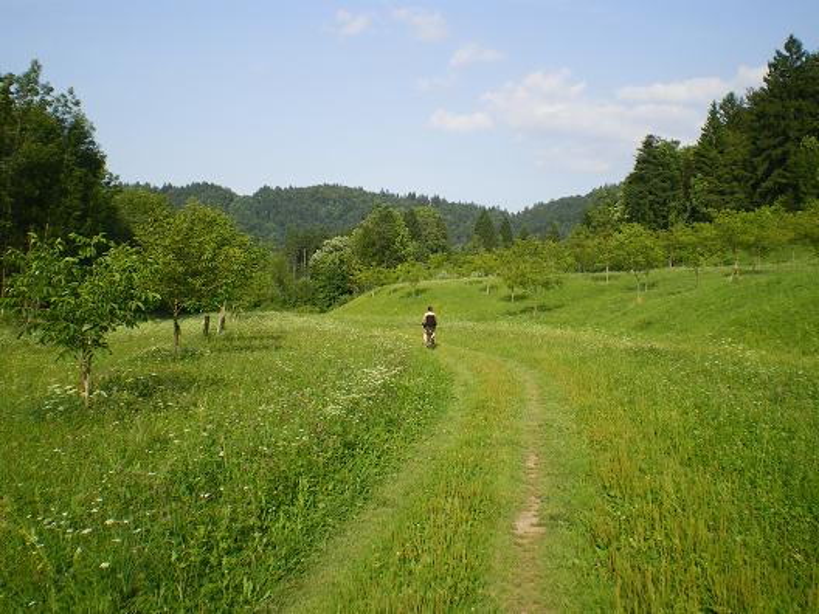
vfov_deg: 37.7
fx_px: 899
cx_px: 410
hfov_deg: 49.0
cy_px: 307
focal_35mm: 38
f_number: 4.6
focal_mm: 6.3
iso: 64
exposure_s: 1/250
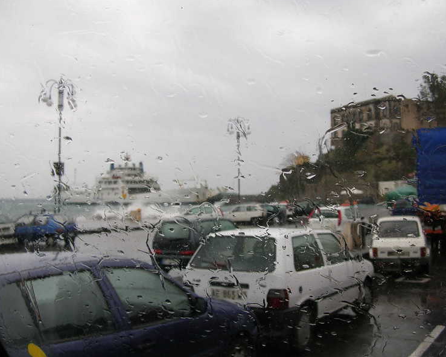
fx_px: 502
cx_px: 237
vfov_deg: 39.1
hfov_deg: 47.9
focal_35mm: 38
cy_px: 177
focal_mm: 6
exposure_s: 1/104
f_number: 2.7
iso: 50
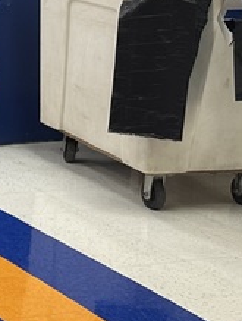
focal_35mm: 112
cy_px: 85
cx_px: -397
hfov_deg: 10.7
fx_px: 1041
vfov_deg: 17.5
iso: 125
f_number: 1.78
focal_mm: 6.86
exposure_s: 1/60
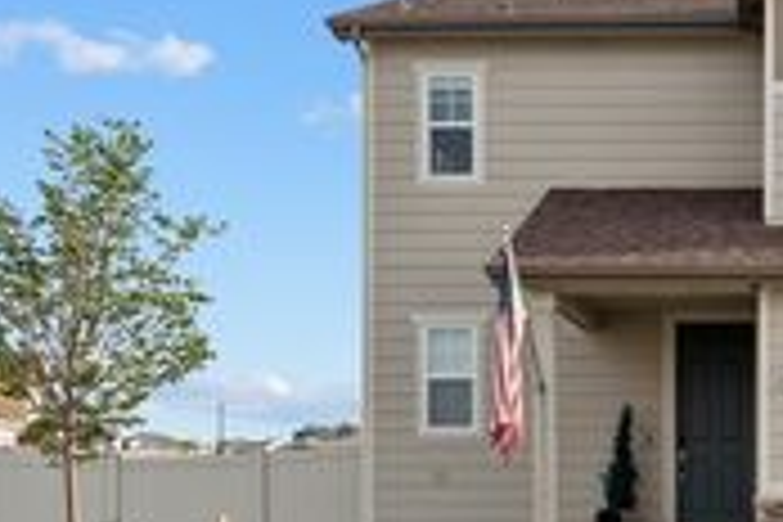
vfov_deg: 19.3
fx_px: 1501
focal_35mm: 69
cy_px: 502
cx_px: 810
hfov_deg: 27.3
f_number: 11
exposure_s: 1/50
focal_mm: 24
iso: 100
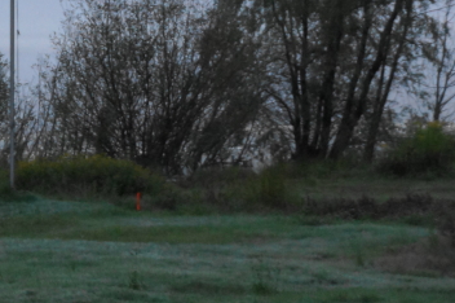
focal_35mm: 256
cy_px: -76
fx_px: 3232
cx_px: -122
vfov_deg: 5.3
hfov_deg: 8.0
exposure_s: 1/100
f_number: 5
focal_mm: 60
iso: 400
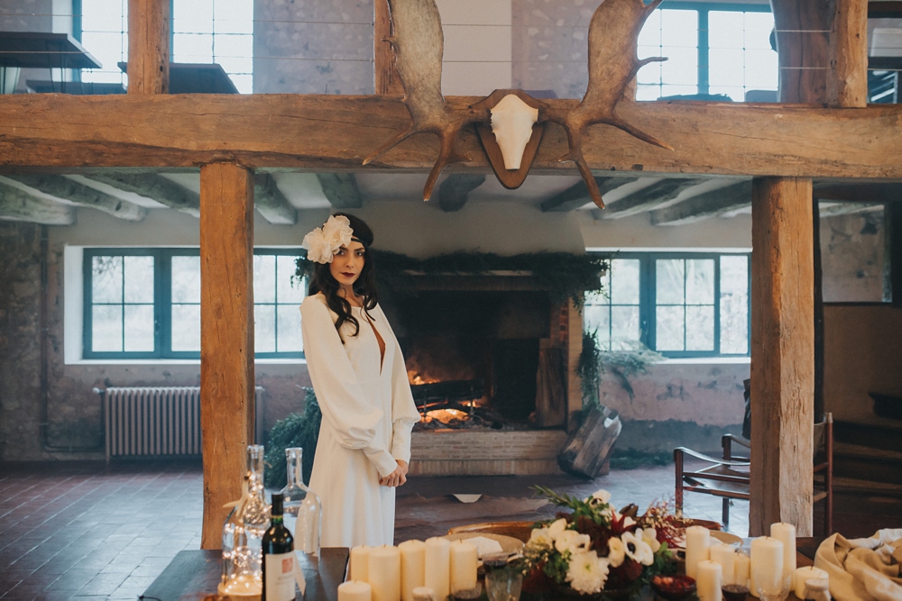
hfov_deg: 54.4
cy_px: 300
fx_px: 877
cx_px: 451
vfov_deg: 37.9
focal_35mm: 35
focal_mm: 35
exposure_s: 1/100
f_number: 2.2
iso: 2000
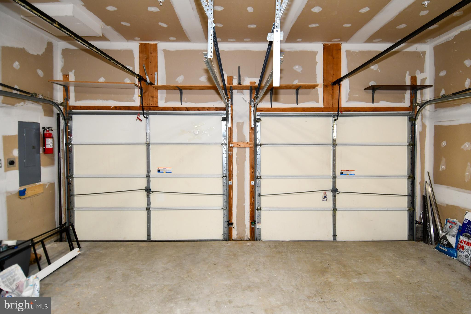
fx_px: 235
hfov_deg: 90.0
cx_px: 236
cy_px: 157
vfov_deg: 67.4
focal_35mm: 18
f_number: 4
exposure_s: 1/60
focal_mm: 12
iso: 500
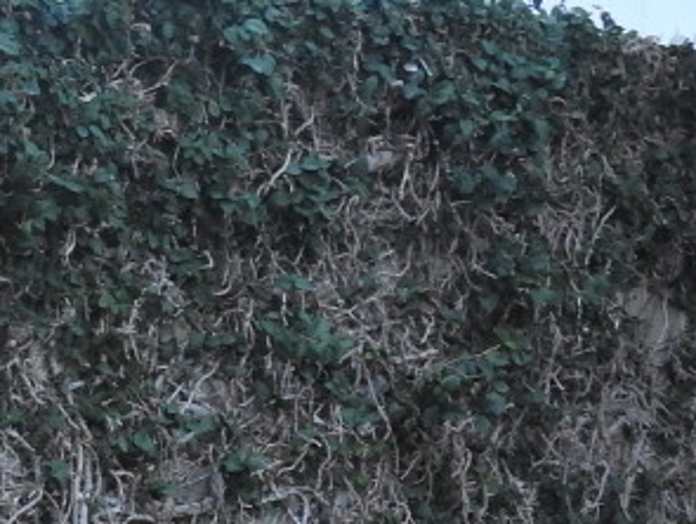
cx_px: -215
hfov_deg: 12.3
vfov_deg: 9.5
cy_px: 430
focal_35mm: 156
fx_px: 3140
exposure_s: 1/10
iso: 400
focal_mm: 8.1
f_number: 4
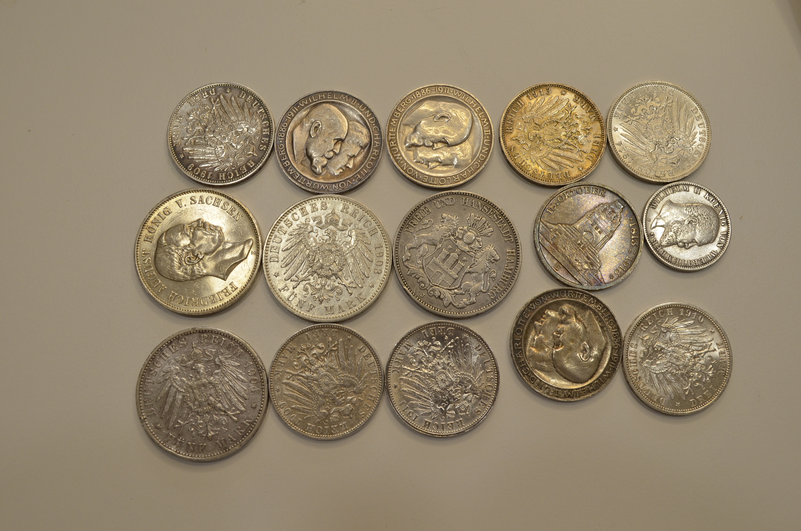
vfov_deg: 39.8
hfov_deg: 57.3
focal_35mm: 33
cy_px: 266
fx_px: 733
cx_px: 400
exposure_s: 1/60
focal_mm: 22
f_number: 8
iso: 400
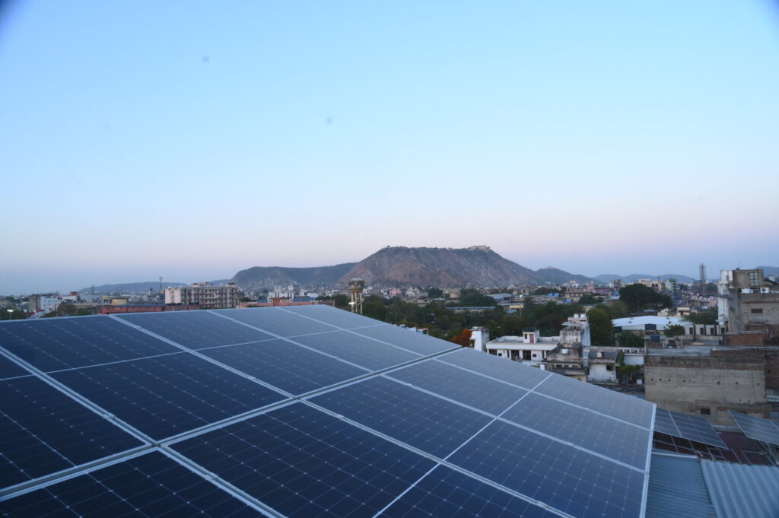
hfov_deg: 73.8
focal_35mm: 24
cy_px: 259
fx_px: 519
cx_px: 390
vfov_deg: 53.1
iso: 1250
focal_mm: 24
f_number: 8
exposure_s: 1/125
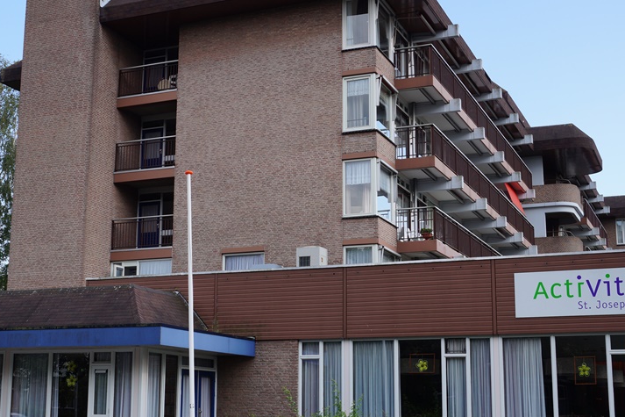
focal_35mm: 56
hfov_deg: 35.6
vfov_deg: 24.2
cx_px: 281
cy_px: 215
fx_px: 972
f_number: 8
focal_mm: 26
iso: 100
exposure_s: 1/125
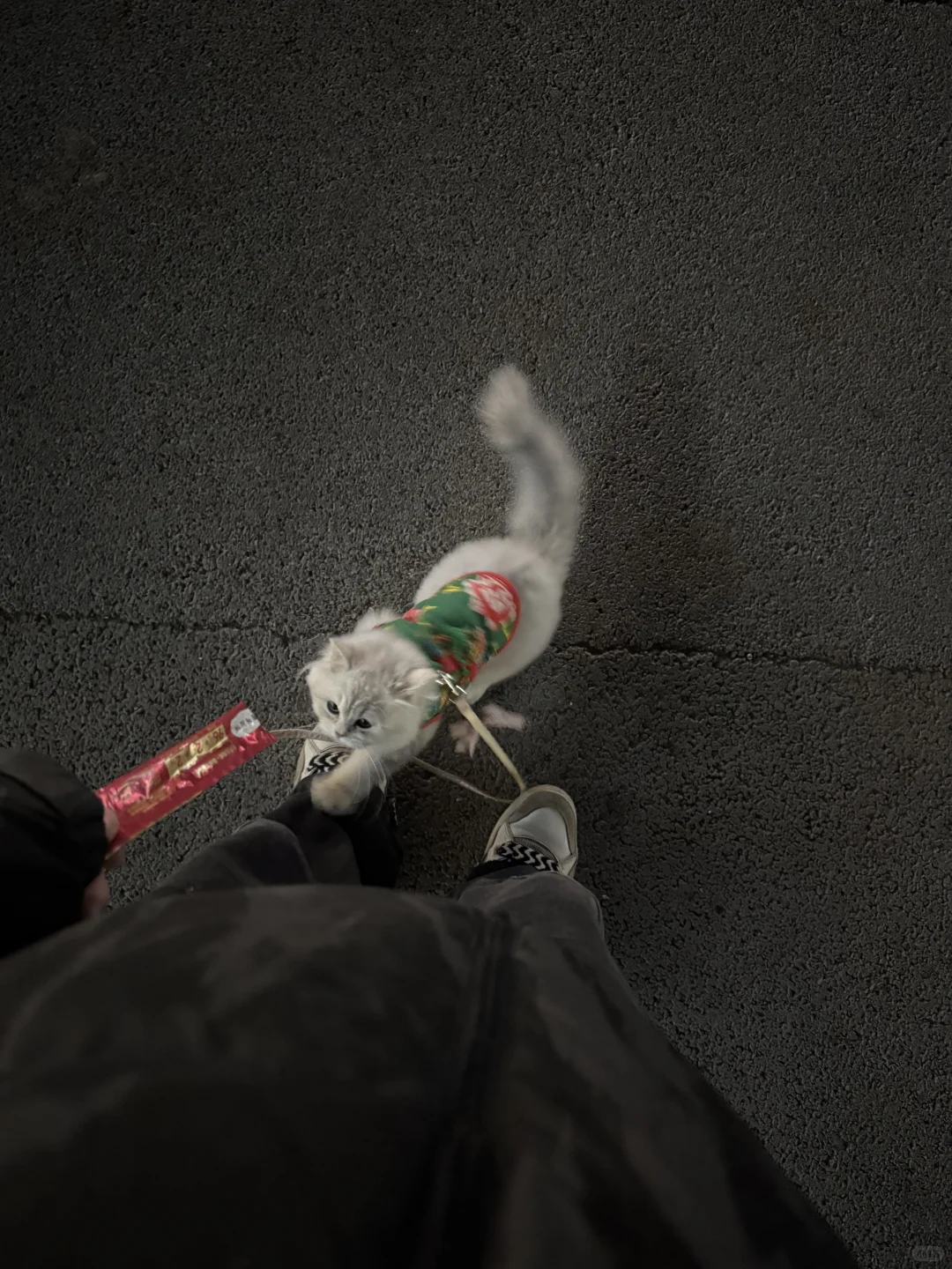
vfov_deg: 71.6
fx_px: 880
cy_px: 634
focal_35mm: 24
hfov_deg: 56.8
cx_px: 476
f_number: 1.78
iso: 2500
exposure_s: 1/15
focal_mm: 6.76
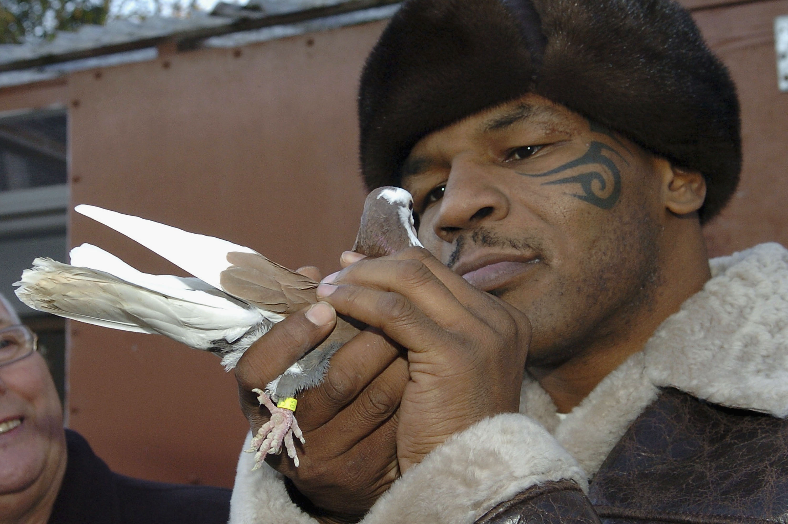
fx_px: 984
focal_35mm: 45
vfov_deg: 29.8
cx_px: 394
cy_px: 262
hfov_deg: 43.6
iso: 400
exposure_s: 1/160
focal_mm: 30
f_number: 5.6
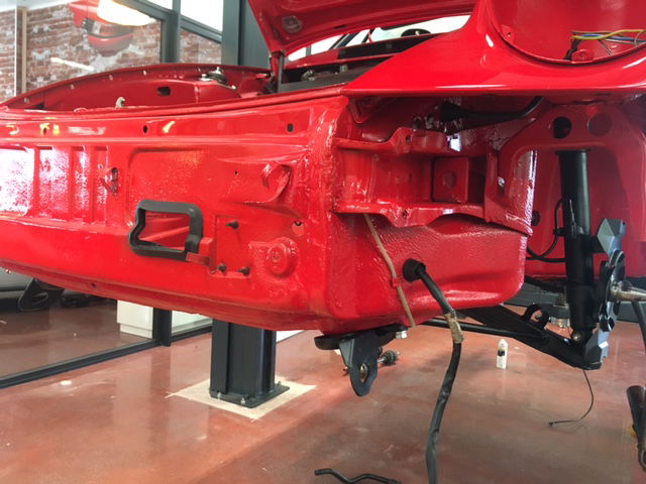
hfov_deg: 61.7
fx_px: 541
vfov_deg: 48.2
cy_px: 242
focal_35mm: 29
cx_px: 323
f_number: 2.2
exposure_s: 1/17
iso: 200
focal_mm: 4.15
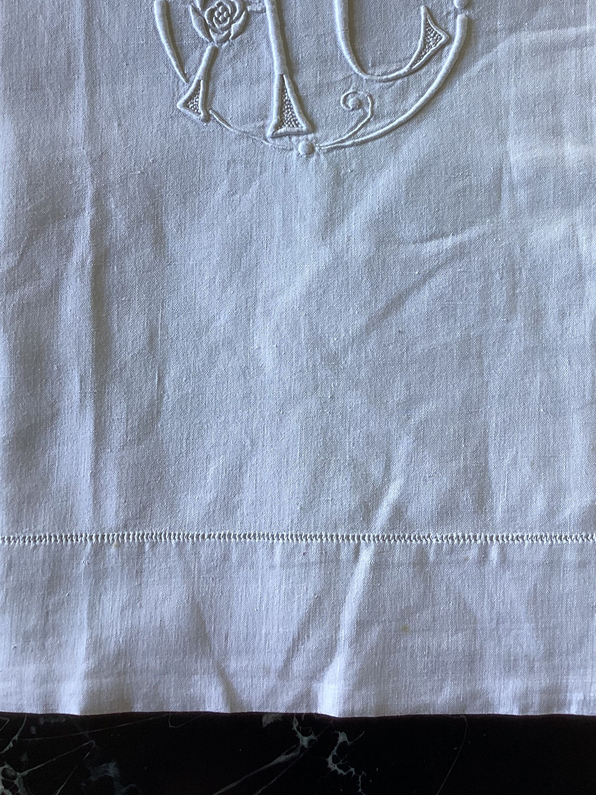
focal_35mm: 41
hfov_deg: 34.9
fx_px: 941
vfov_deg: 45.2
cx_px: 374
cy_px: 276
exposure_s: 1/60
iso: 64
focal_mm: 3.3
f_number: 2.4
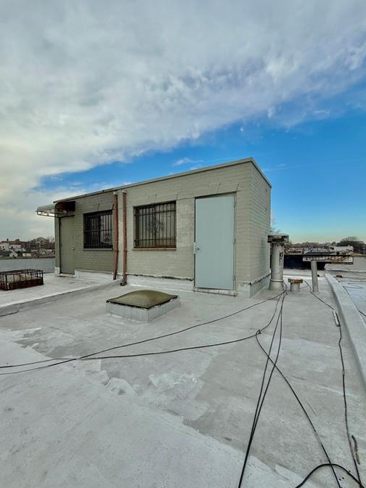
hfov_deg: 78.0
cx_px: 174
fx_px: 226
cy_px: 256
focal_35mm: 16
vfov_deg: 94.4
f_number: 2.2
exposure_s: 1/1368
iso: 50
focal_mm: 2.22
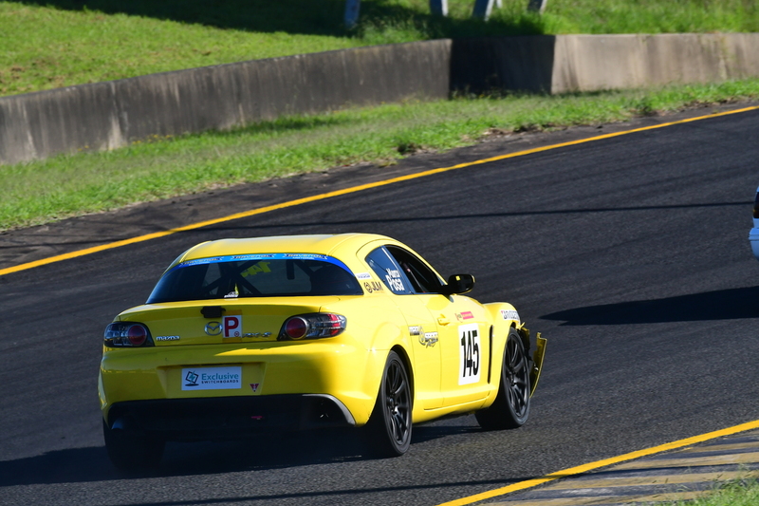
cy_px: 253
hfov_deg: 3.8
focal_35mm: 540
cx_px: 380
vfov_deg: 2.5
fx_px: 11382
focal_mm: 360
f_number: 11
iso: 500
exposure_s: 1/640
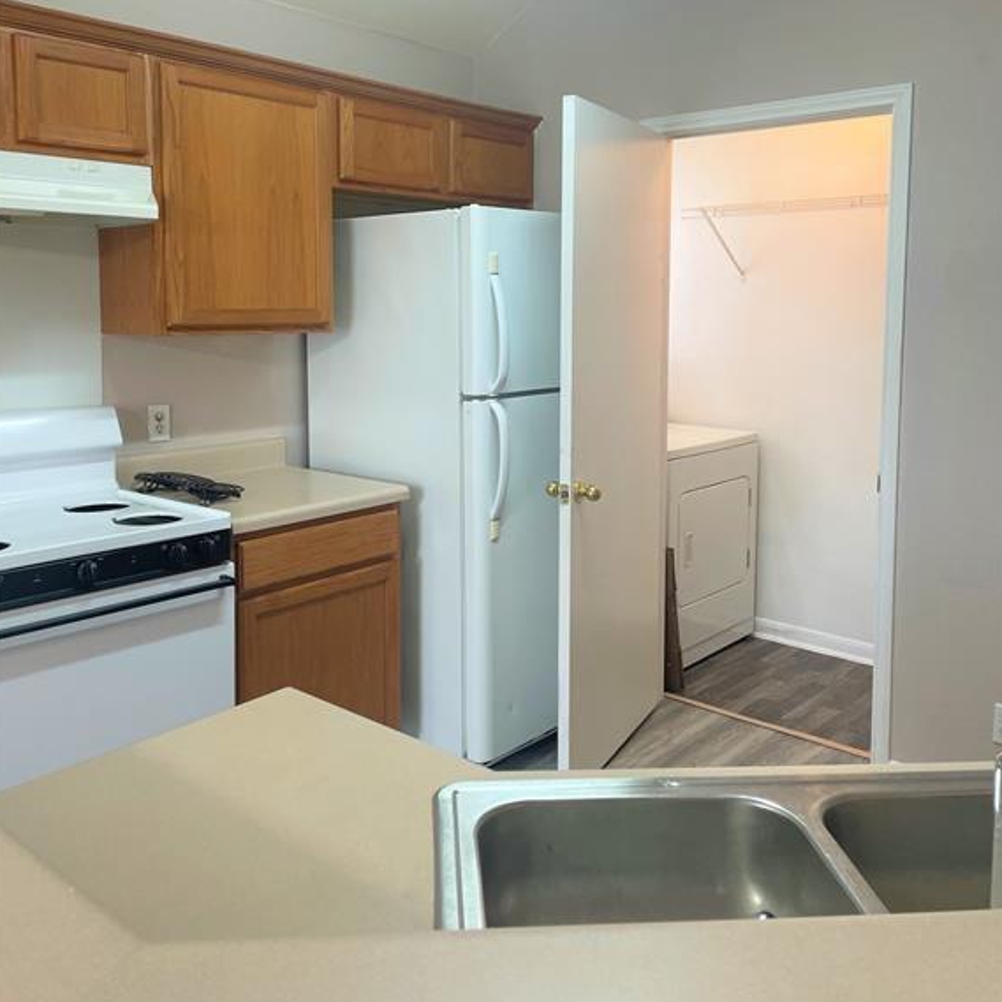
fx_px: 1015
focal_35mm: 31
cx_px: 498
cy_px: 363
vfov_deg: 51.9
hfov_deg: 52.5
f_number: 1.6
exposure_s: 1/60
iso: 64
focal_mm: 4.2
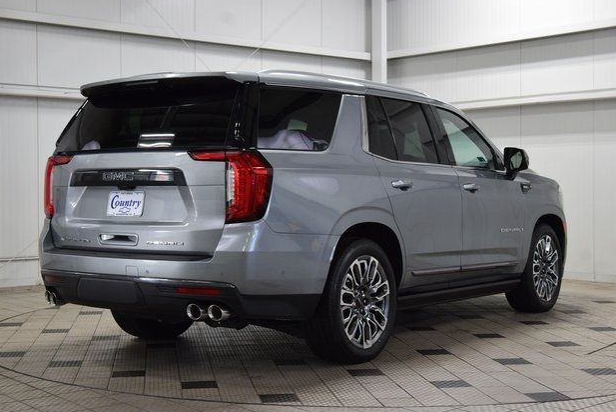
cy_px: 206
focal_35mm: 56
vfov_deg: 24.2
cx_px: 301
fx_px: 959
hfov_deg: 35.6
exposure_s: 1/60
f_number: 7.1
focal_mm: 36
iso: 1600
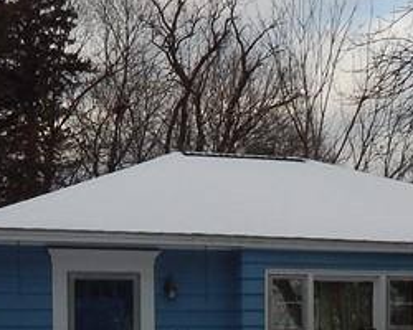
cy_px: 388
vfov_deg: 16.1
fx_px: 1125
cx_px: 139
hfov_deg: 20.7
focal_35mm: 92
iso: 125
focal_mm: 4
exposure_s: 1/1000
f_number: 3
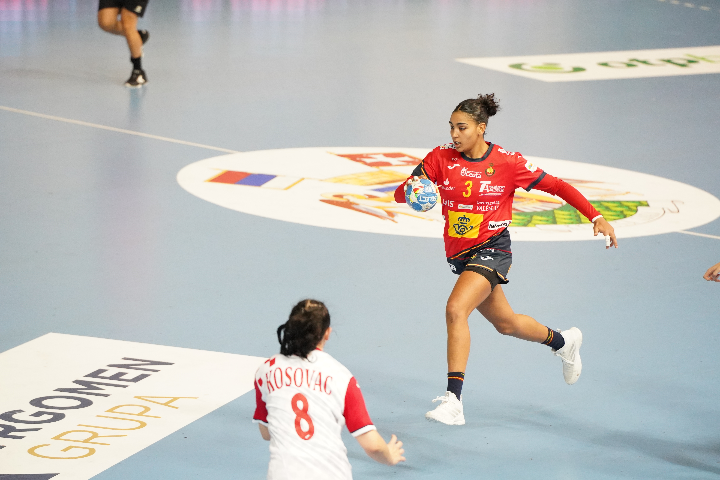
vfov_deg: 8.2
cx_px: 360
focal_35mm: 168
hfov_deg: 12.2
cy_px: 240
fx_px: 3360
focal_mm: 168
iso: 10000
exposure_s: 1/1250
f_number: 4
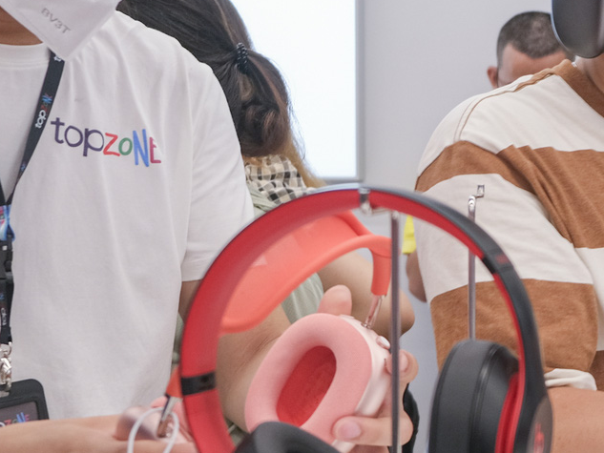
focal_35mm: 82
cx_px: 787
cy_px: 194
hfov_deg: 21.5
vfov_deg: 18.0
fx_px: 1431
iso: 320
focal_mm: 18
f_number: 2.8
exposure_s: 1/105
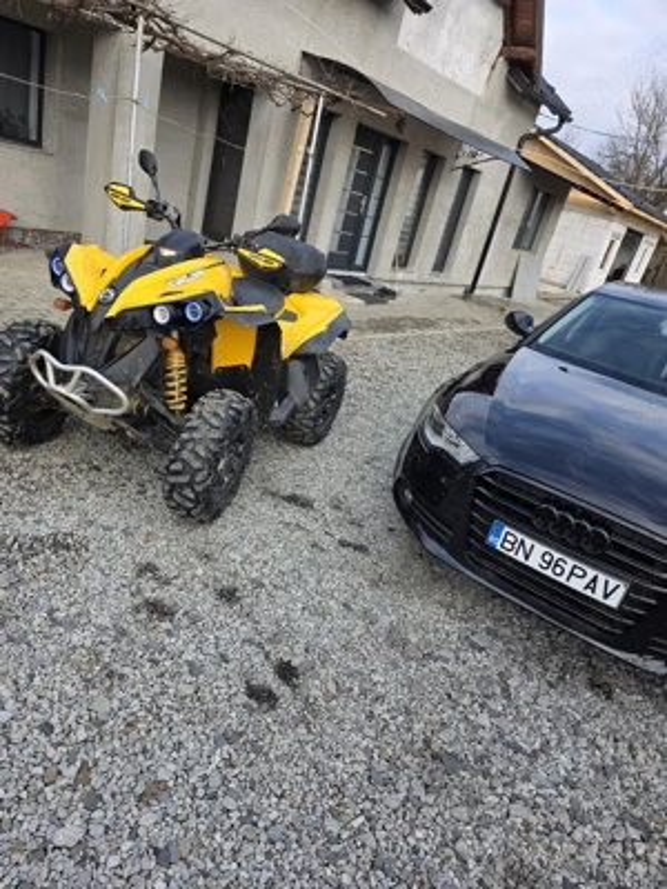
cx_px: 334
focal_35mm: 23
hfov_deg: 58.9
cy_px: 444
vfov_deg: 73.9
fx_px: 591
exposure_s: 1/1667
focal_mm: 6.3
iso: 80
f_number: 1.7
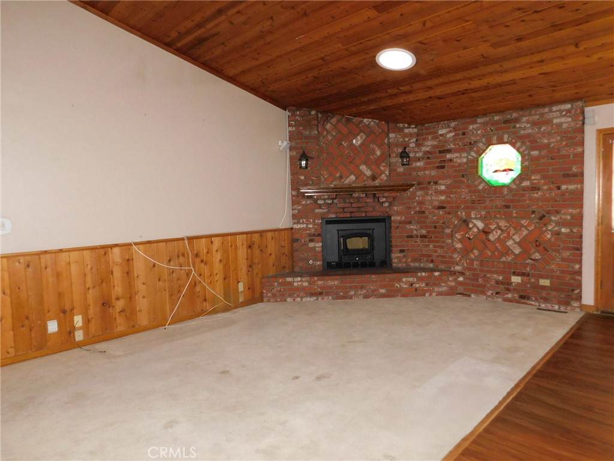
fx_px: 408
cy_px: 230
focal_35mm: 23
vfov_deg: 58.9
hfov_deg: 73.9
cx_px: 307
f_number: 3
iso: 360
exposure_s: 1/30
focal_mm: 4
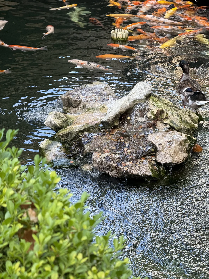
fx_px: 966
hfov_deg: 12.3
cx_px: 104
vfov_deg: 16.4
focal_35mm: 120
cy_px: 140
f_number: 2.8
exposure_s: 1/99
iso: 64
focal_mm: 15.66
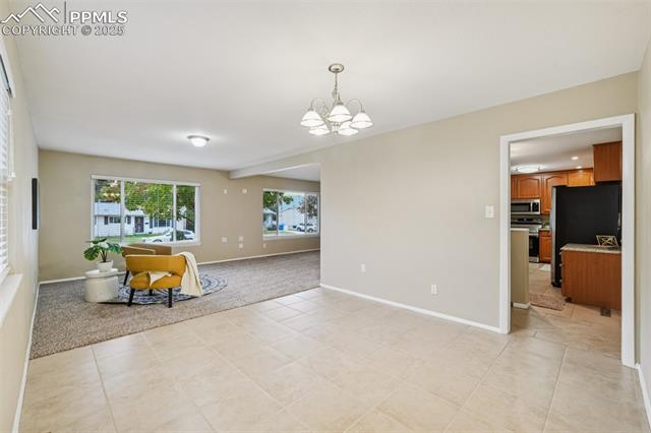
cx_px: 326
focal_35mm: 15
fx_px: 271
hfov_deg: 100.4
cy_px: 216
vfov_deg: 77.3
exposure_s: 1/15
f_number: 8
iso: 800
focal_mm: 10
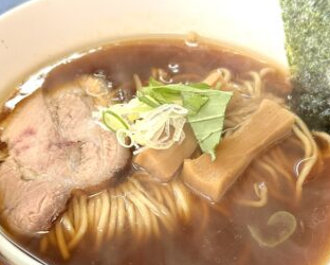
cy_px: 177
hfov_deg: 36.6
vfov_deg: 29.5
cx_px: 176
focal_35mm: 51
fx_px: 498
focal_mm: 5.7
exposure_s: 1/118
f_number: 1.5
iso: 125
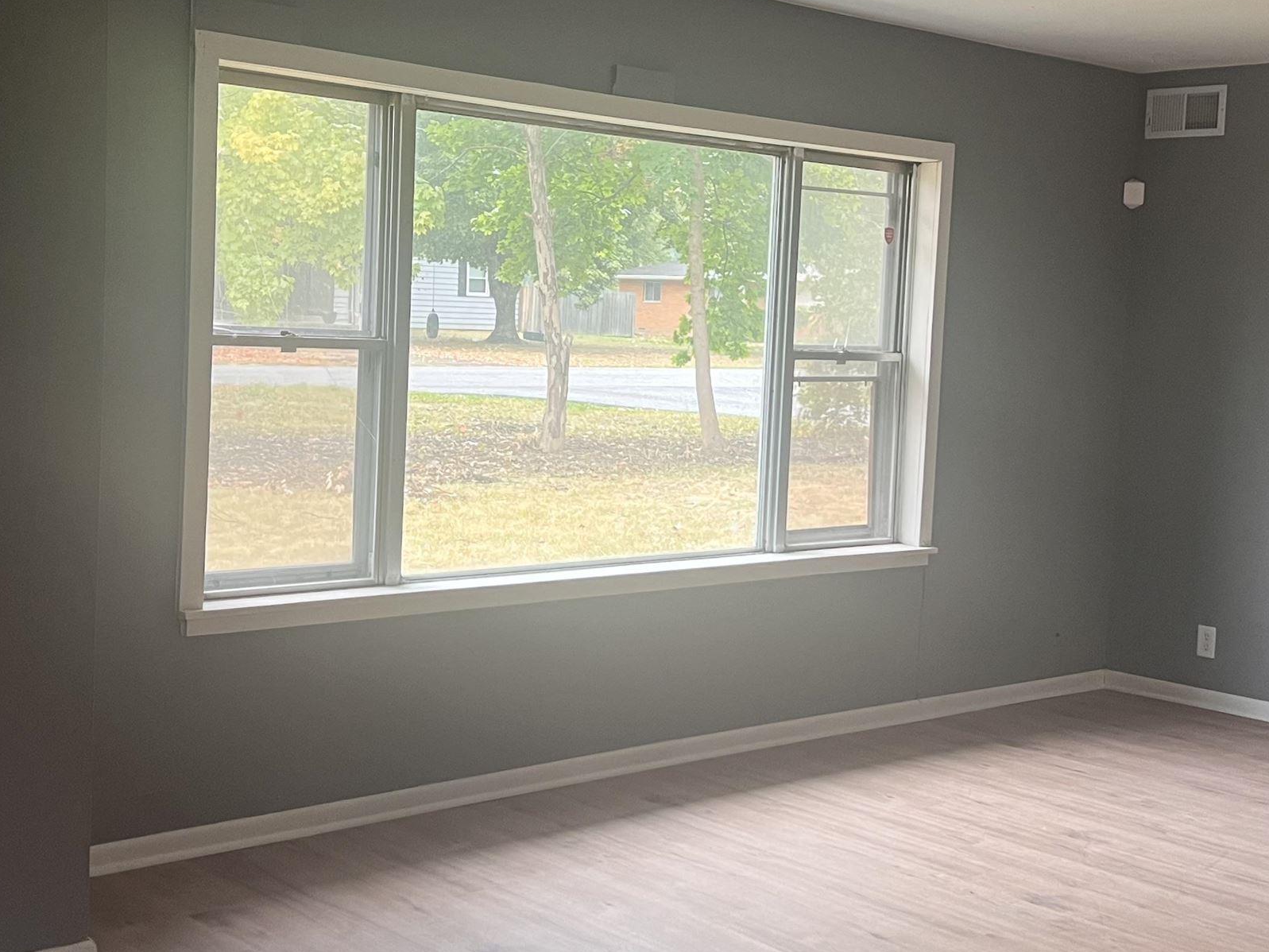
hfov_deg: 38.2
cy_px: 408
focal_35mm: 50
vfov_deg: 29.1
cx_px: 653
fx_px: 1833
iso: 125
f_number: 1.5
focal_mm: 5.7
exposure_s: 1/60
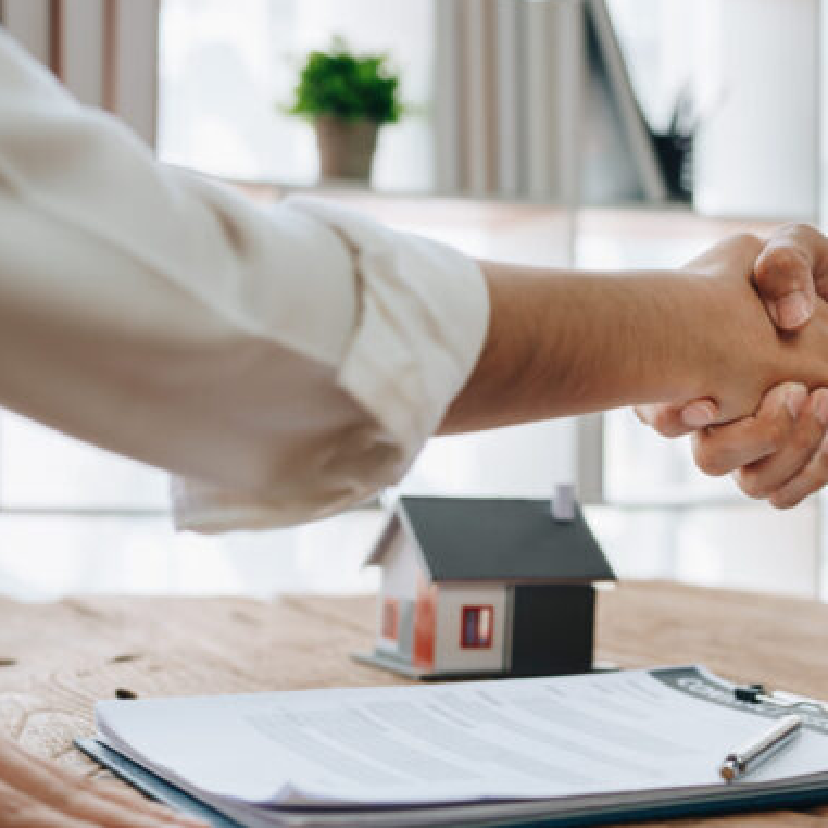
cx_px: 637
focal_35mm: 60
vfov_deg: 28.5
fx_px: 1624
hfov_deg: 28.1
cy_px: 500
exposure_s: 1/160
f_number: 2.8
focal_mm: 35
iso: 100
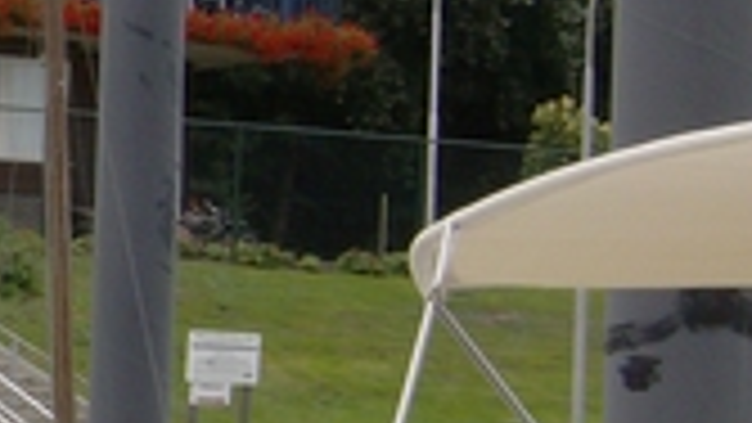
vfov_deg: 5.5
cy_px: 266
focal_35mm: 220
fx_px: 4388
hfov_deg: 9.5
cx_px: -378
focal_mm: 9.3
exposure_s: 1/284
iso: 100
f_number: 5.6
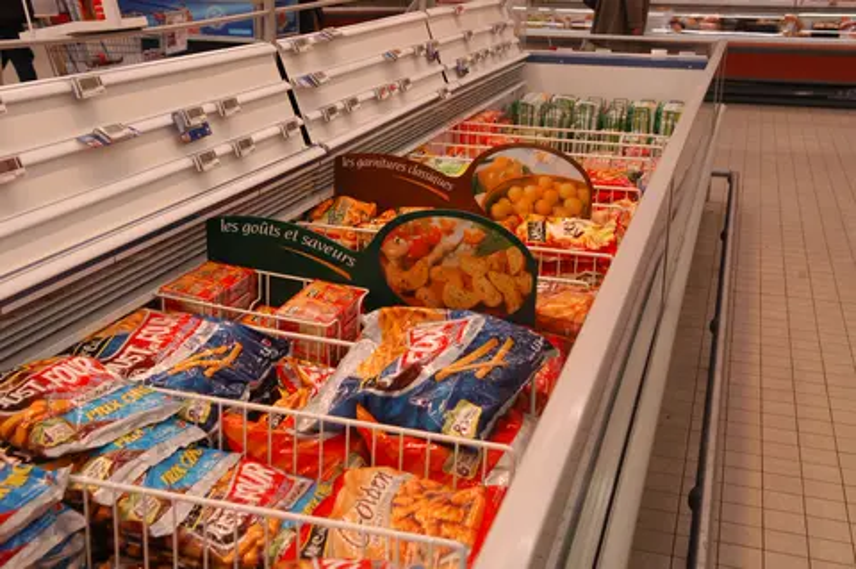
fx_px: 998
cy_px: 284
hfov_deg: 46.4
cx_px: 428
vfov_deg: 31.8
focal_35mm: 42
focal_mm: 28
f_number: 4.5
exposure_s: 1/80
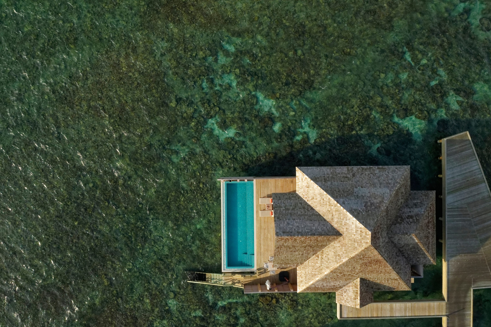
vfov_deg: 46.4
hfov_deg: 65.5
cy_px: 164
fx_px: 382
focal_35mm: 28
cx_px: 246
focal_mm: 10.26
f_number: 8
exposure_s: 1/240
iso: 400
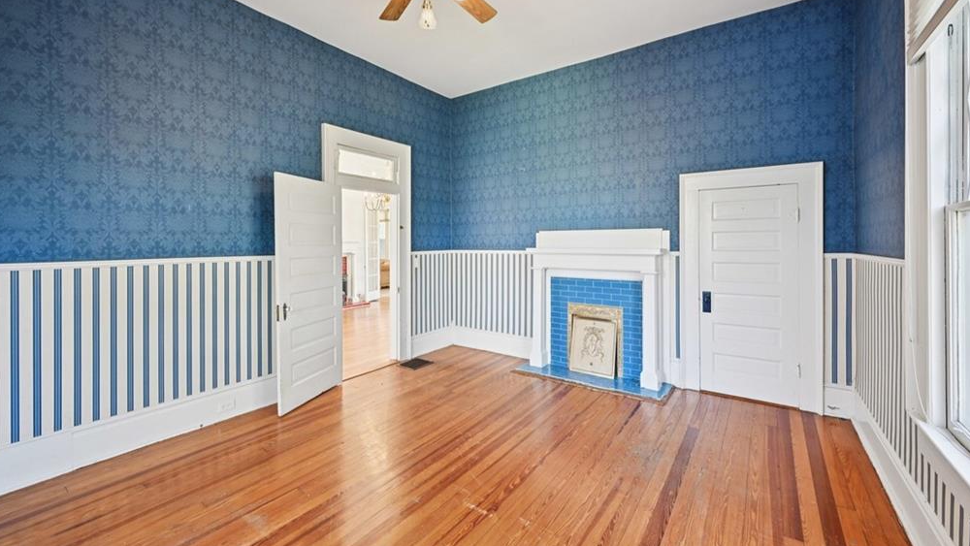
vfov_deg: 70.4
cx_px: 485
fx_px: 386
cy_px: 244
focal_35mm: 15
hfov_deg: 103.0
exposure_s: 1/15
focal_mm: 14
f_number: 8
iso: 1000
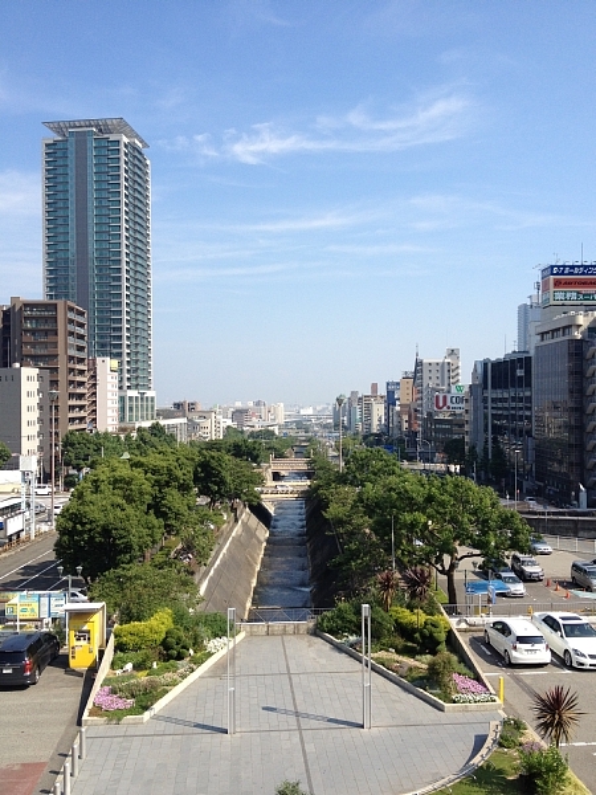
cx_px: 298
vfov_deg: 52.6
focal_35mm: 35
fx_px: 803
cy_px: 398
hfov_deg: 40.7
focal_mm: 4.28
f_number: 2.4
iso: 50
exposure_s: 1/1453
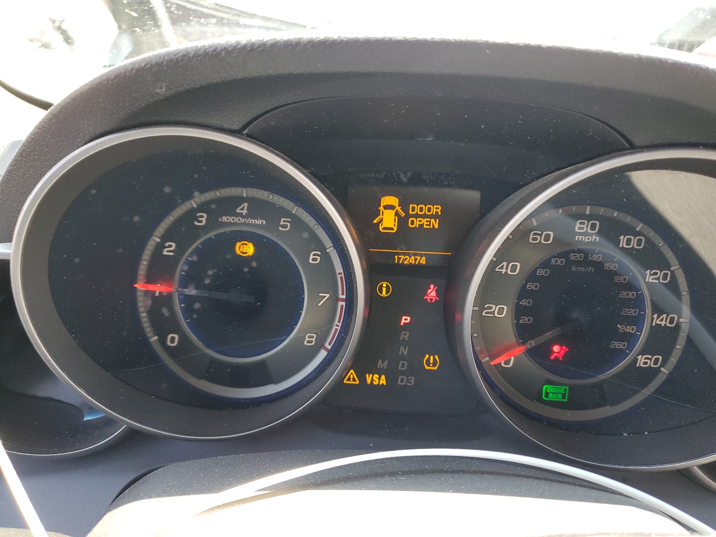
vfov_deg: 53.1
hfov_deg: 67.3
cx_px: 358
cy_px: 268
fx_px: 538
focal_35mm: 26
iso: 72
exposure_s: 1/120
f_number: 1.5
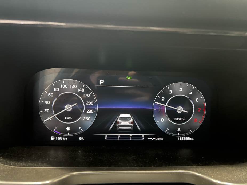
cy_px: 92
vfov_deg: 53.1
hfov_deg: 67.3
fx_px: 186
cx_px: 124
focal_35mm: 26
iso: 640
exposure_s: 1/15
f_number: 1.5
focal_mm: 5.7
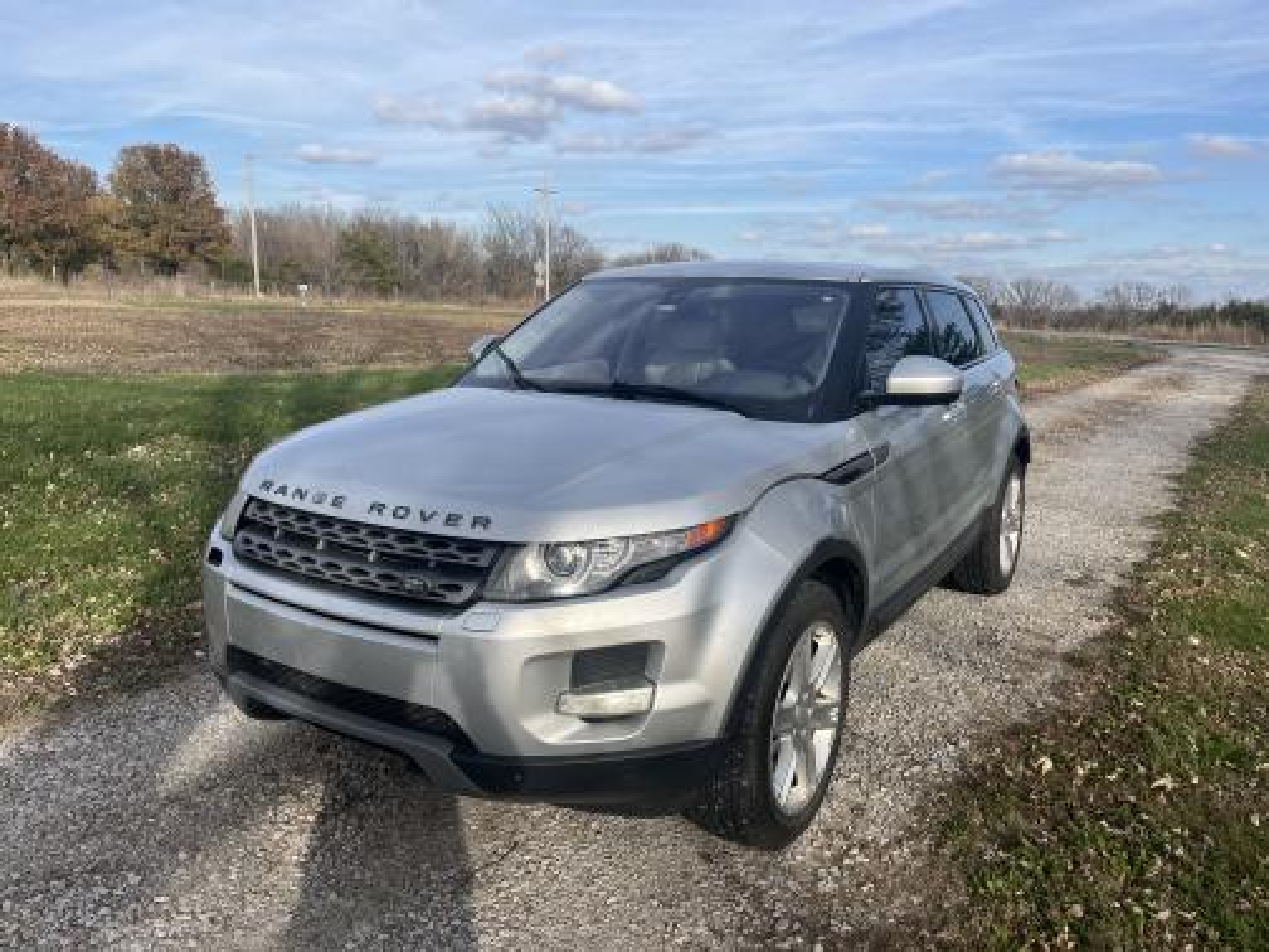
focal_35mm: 26
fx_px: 953
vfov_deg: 53.1
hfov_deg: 67.3
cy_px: 476
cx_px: 634
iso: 50
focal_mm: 5.1
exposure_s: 1/2463
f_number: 1.6
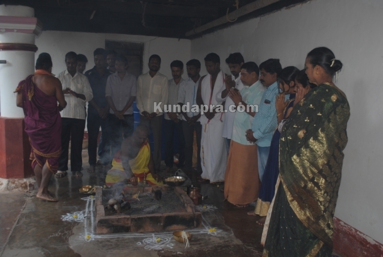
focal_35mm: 36
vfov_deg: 37.0
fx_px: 384
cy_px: 128
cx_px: 192
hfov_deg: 53.0
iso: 100
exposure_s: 1/100
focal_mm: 24
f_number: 5.6
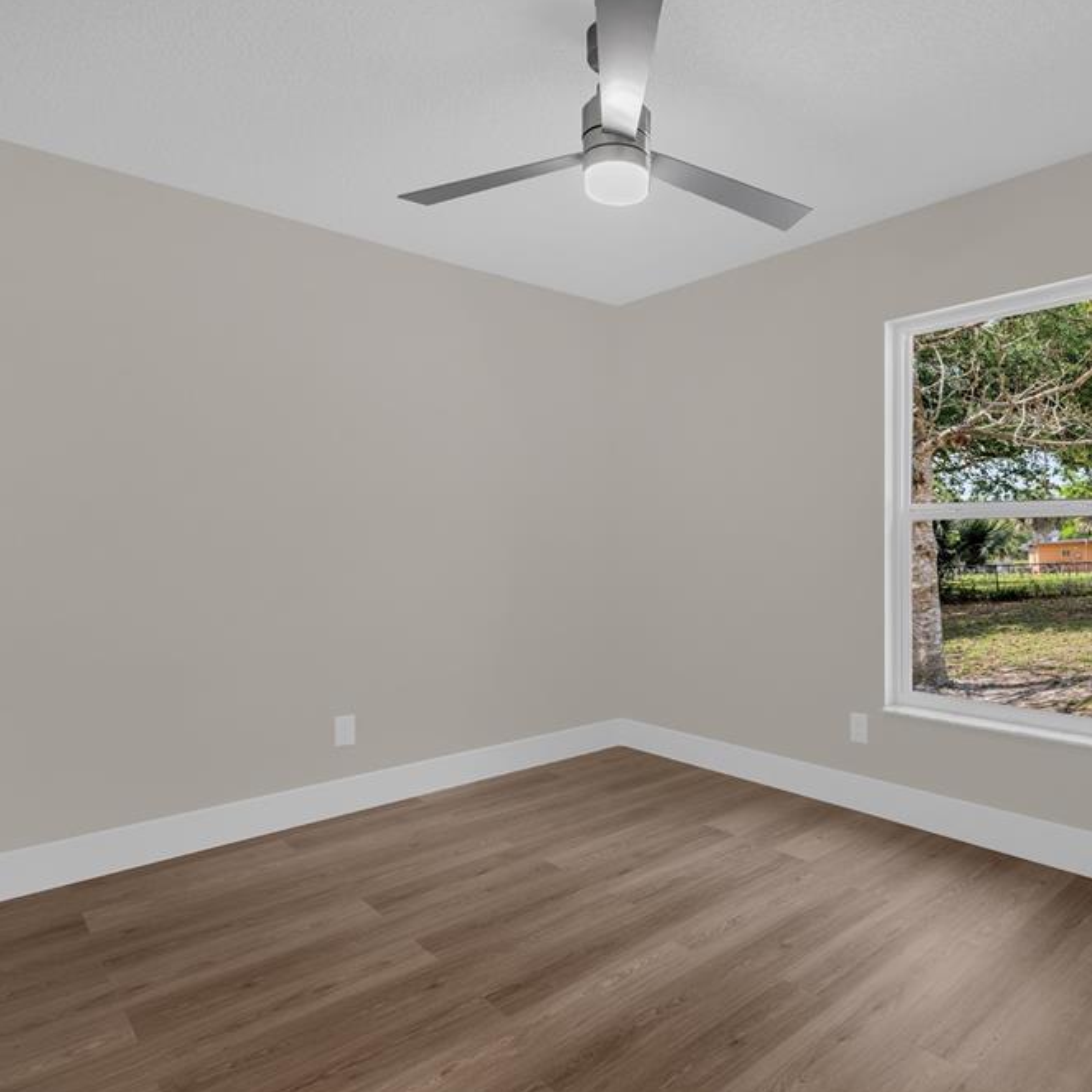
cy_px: 542
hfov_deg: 70.7
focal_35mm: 21
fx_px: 749
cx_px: 698
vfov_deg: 72.1
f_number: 5.6
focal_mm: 16
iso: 160
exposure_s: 1/60
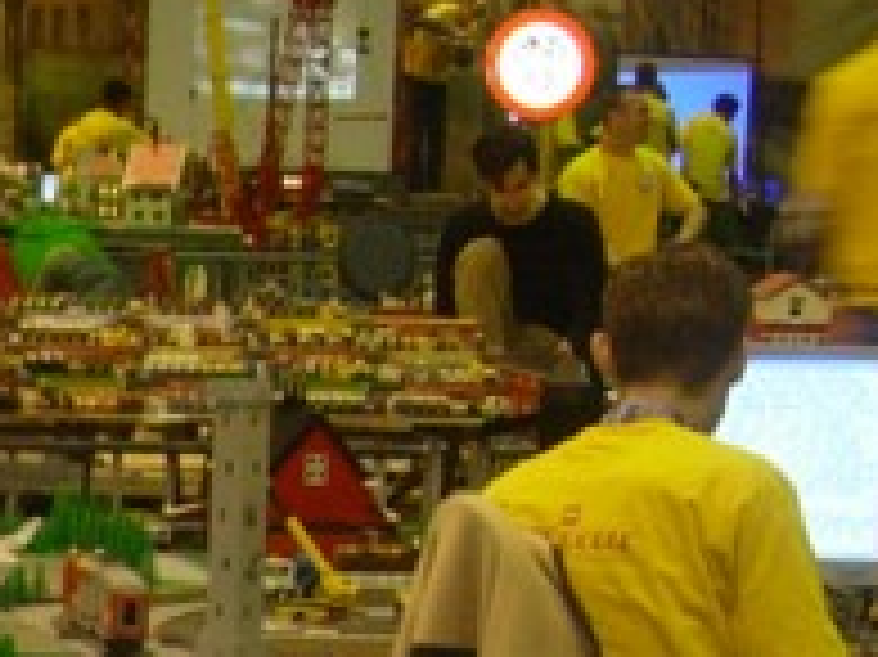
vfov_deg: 6.1
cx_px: -1144
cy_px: 1606
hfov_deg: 7.9
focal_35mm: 234
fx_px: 5932
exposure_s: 1/10.9
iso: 79
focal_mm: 7.8
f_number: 2.8
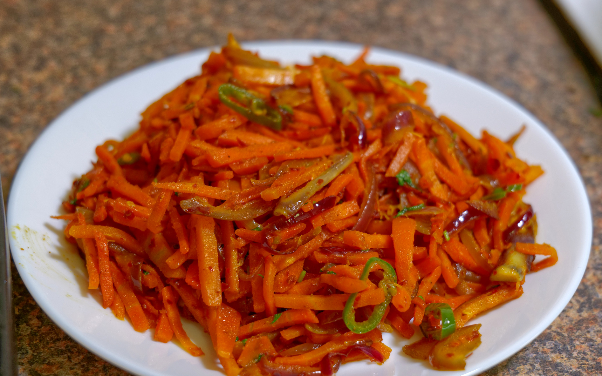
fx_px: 1017
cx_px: 302
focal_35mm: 62
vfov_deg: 21.0
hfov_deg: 33.0
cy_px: 197
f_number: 5.6
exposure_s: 1/80
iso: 1250
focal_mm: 60
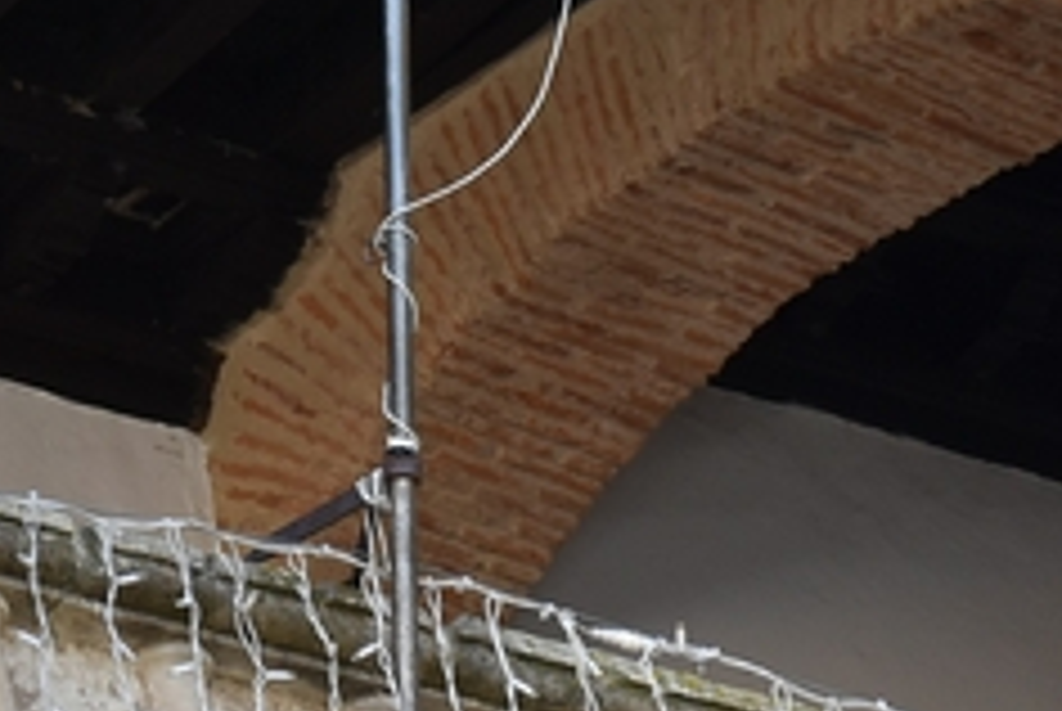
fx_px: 8447
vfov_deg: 4.8
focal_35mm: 286
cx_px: -374
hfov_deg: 7.1
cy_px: -486
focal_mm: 50
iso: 400
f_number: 6.3
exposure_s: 1/160
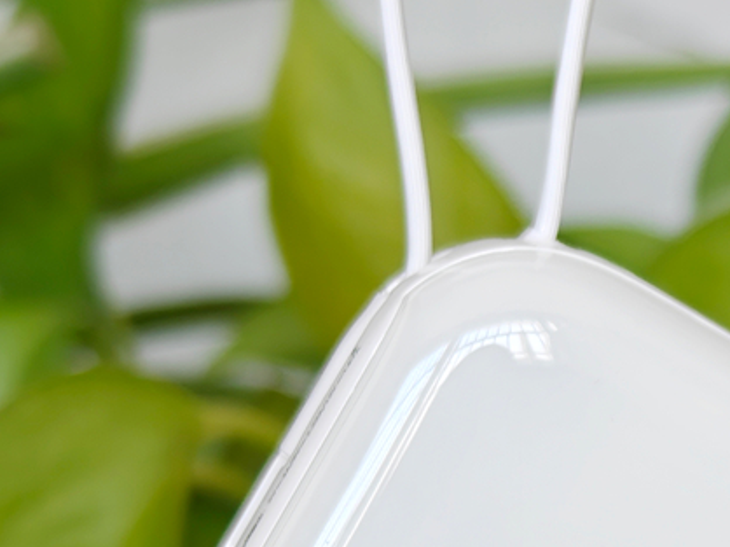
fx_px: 3520
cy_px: 501
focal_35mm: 167
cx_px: 796
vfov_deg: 8.8
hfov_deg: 11.7
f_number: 1.8
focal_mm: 8.67
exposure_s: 1/200
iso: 125
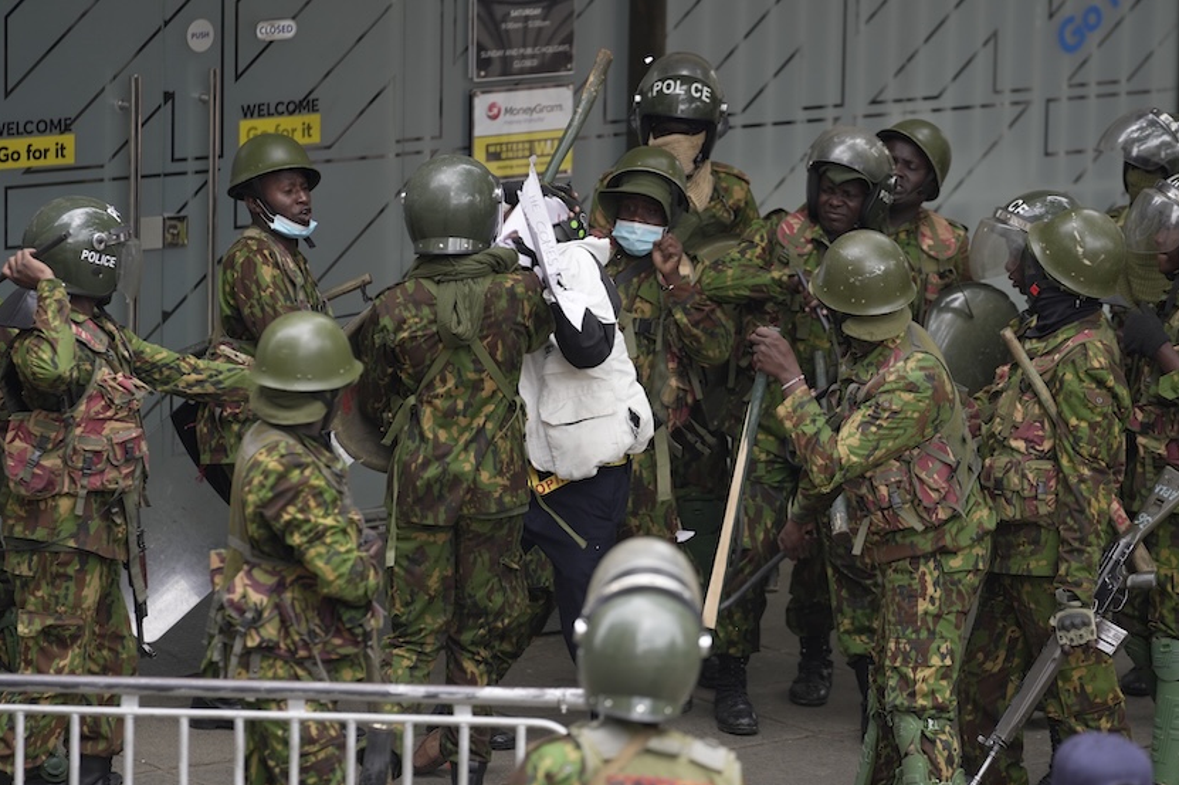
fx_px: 7724
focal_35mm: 236
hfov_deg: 8.7
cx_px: 585
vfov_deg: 5.8
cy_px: 373
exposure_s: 1/800
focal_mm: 200
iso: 320
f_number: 2.8
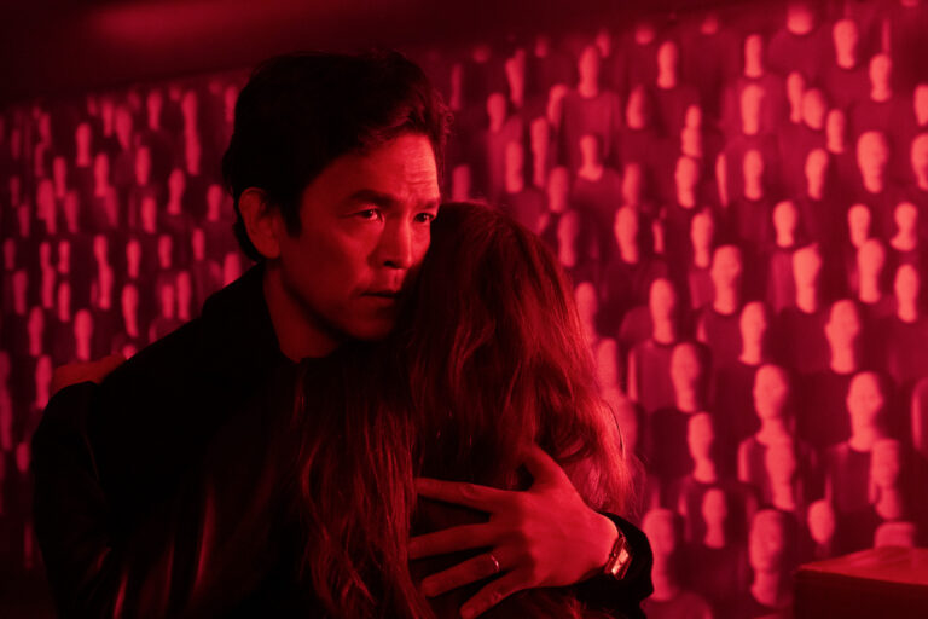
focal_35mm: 53
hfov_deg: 37.5
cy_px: 310
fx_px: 1366
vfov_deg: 25.5
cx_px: 464
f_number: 5.6
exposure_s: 1/80
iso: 8000
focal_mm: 53
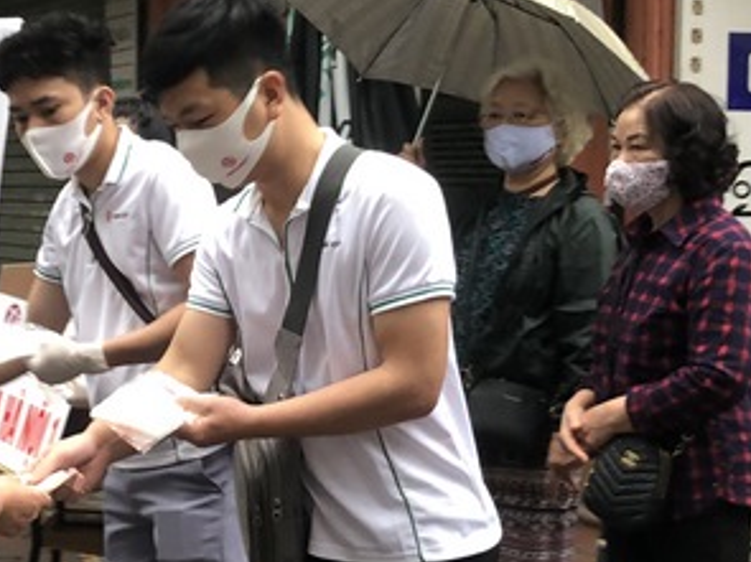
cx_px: 102
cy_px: 326
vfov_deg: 19.4
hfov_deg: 25.0
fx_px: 1648
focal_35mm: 76
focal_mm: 4
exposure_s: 1/60
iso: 160
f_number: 1.8
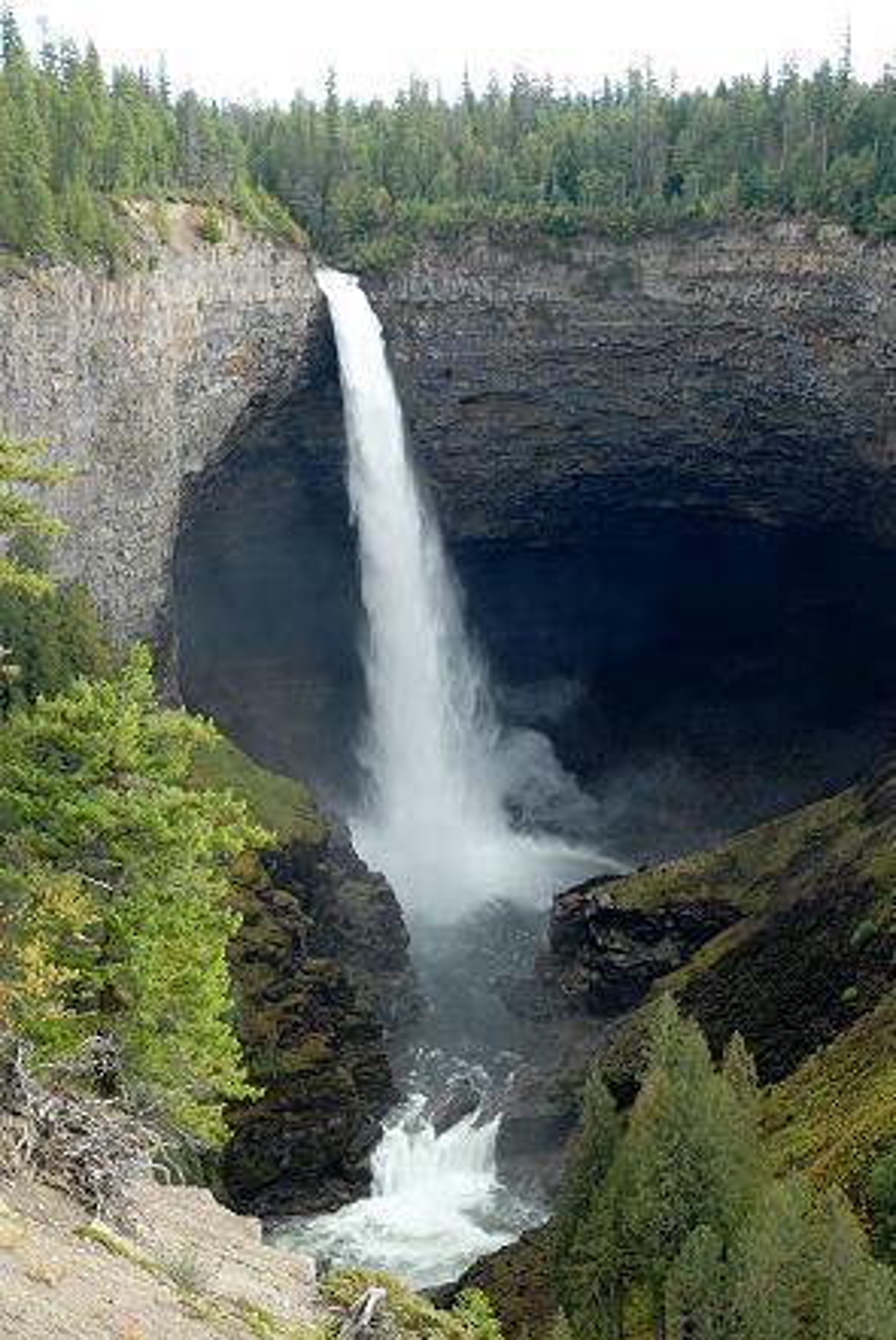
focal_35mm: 57
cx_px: 448
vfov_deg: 35.0
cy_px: 670
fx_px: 2123
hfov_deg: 23.8
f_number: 18
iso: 320
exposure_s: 1/13
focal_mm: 38
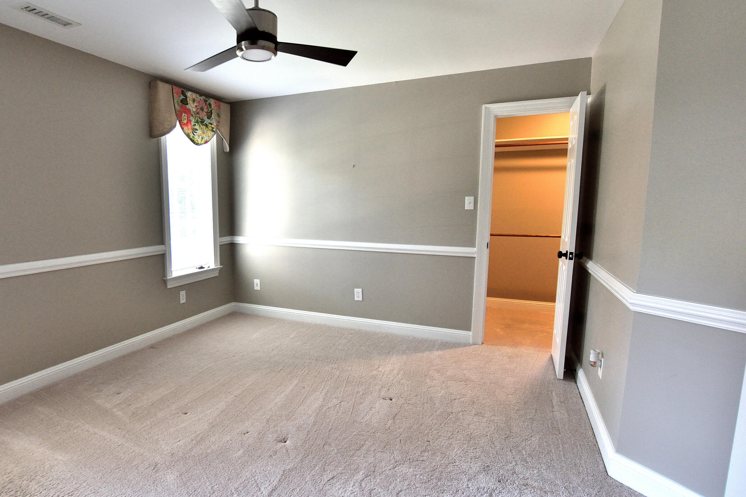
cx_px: 297
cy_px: 264
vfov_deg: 60.3
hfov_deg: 81.2
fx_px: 427
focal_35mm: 21
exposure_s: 1/80
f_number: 4.5
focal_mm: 11
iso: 400
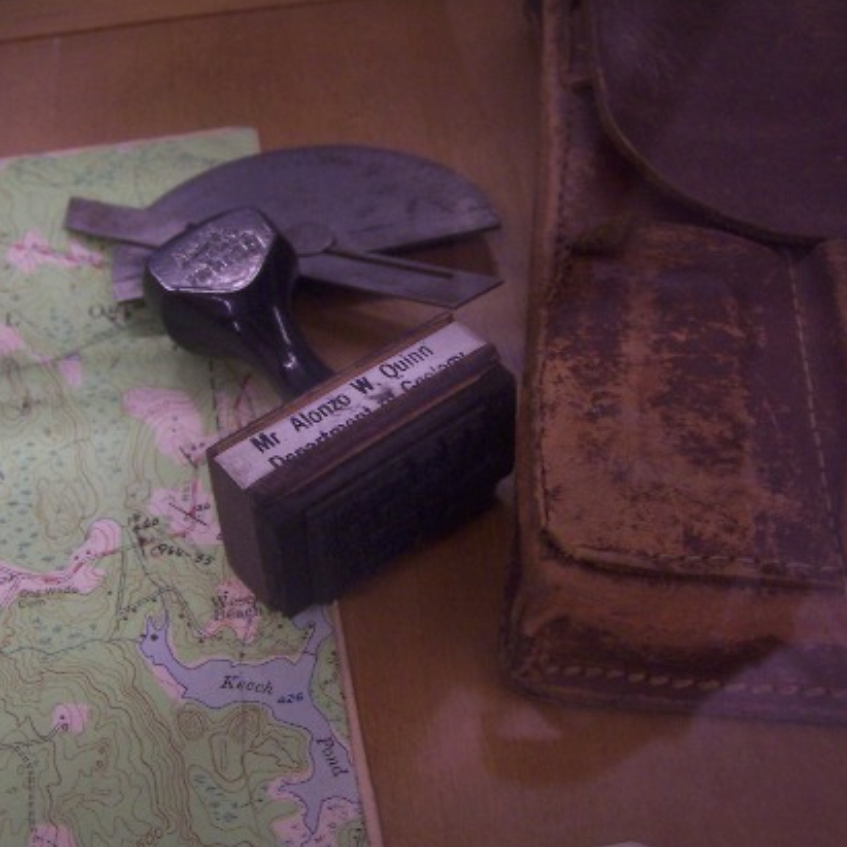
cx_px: 400
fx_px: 1356
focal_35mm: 49
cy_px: 392
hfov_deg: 34.7
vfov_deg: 34.7
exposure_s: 1/8
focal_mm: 6.3
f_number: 2.8
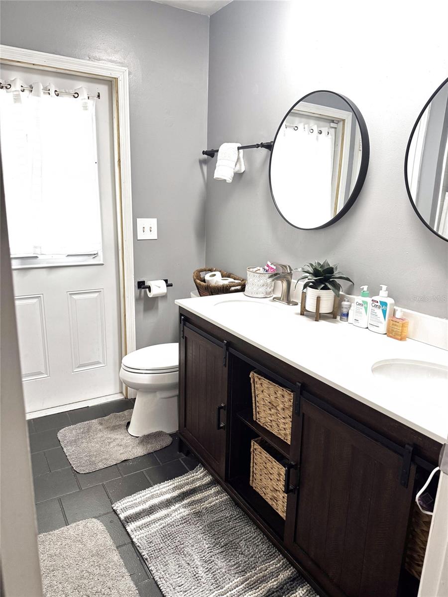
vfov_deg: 71.6
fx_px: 414
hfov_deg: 56.8
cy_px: 298
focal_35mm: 24
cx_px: 224
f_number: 1.78
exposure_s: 1/120
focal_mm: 6.76
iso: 200
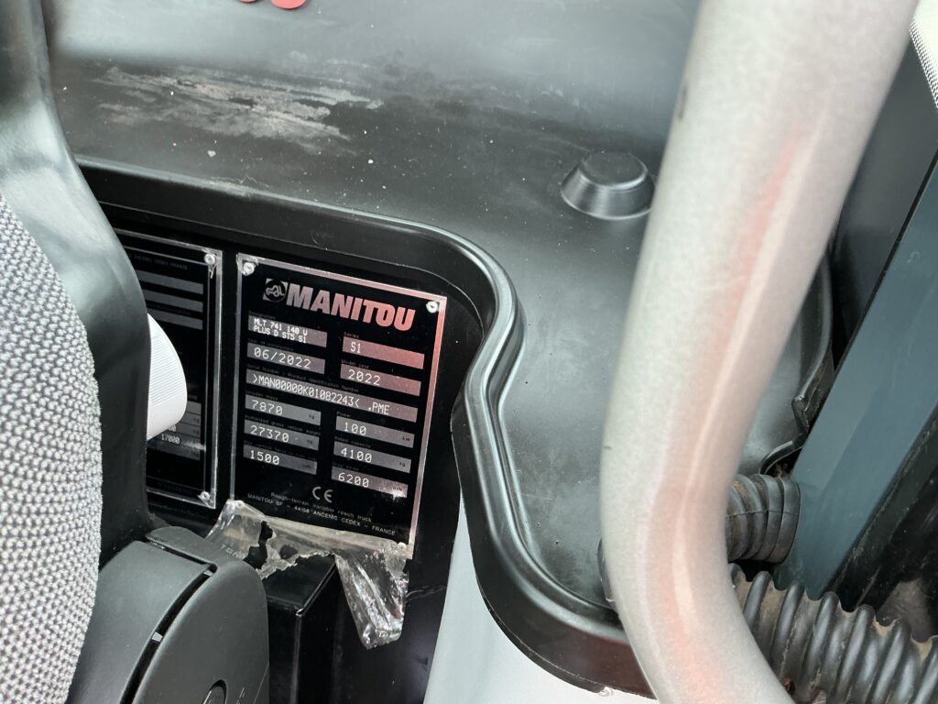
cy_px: 352
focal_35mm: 28
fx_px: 759
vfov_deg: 49.7
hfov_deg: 63.4
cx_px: 469
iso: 64
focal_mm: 3
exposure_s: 1/64
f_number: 1.8
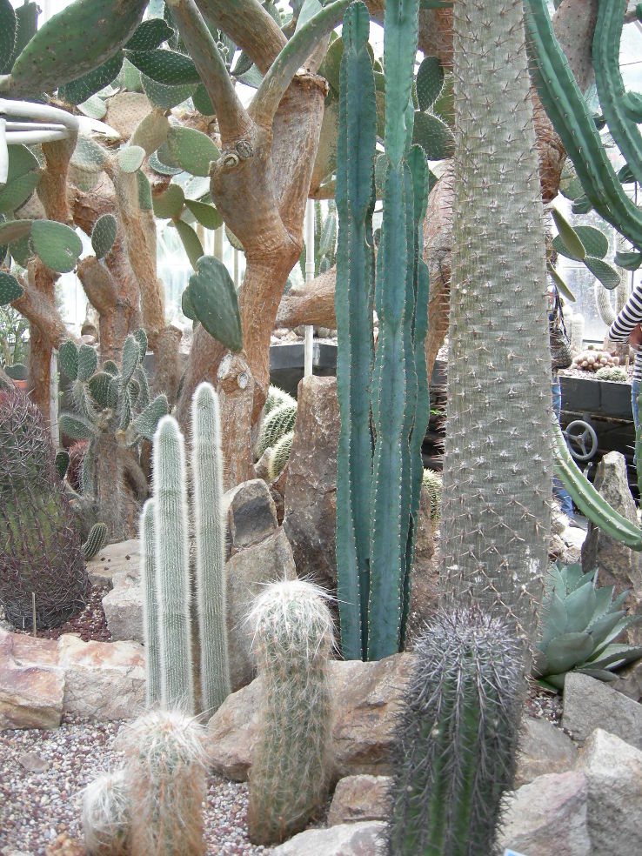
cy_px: 428
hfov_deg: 39.7
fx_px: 890
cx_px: 321
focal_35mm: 36
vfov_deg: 51.4
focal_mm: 7.5
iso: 64
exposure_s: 1/53.2
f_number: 2.7
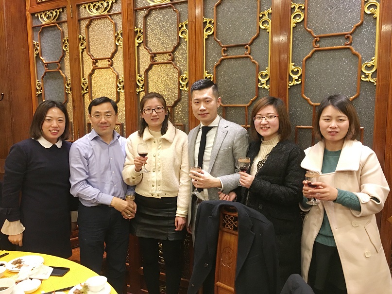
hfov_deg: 61.7
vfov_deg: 48.2
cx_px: 196
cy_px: 147
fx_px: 328
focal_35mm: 29
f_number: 2.2
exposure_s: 1/17
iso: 100
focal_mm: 4.15
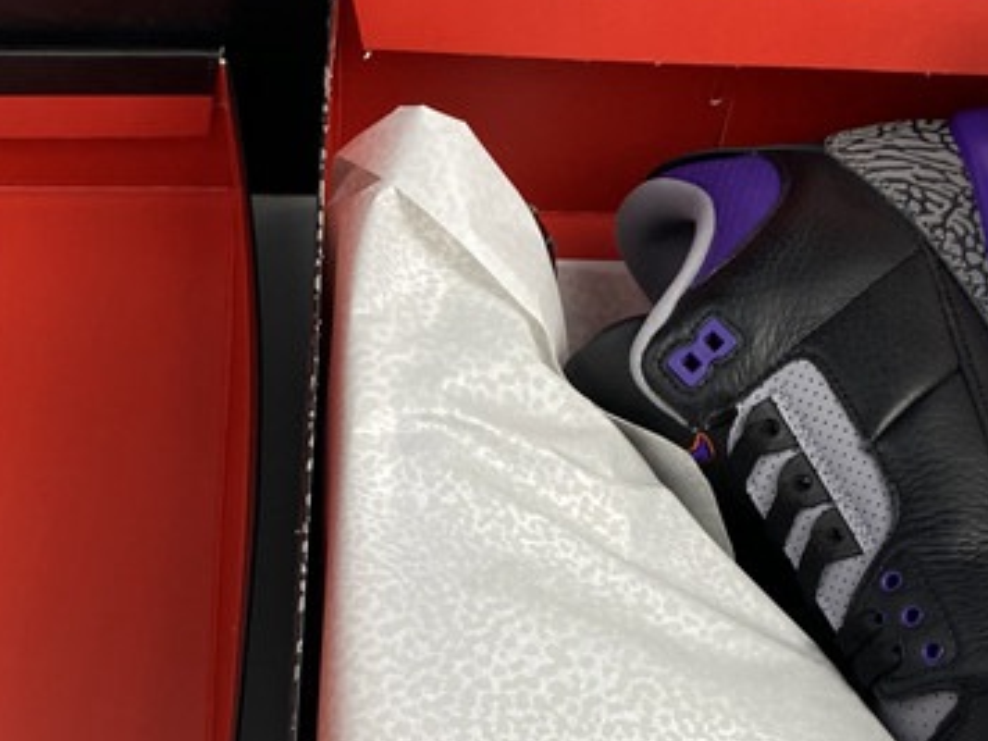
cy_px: 738
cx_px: 347
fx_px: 2084
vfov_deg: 19.6
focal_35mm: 73
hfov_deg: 26.6
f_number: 1.8
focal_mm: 4.25
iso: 32
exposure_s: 1/112
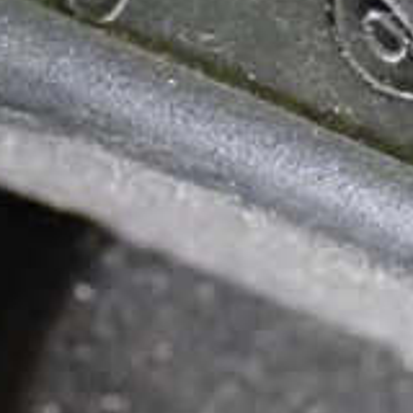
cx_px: 287
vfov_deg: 9.6
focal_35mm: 179
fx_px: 2416
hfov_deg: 9.8
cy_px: -101
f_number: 3.3
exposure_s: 1/50
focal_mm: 9.65
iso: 3200
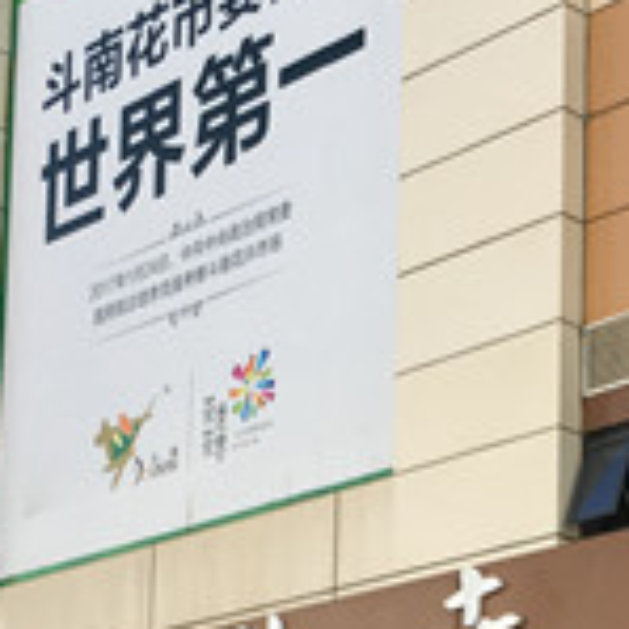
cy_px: 827
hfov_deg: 16.7
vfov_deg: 16.0
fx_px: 2117
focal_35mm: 103
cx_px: 566
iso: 25
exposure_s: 1/527
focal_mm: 4.15
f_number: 2.2
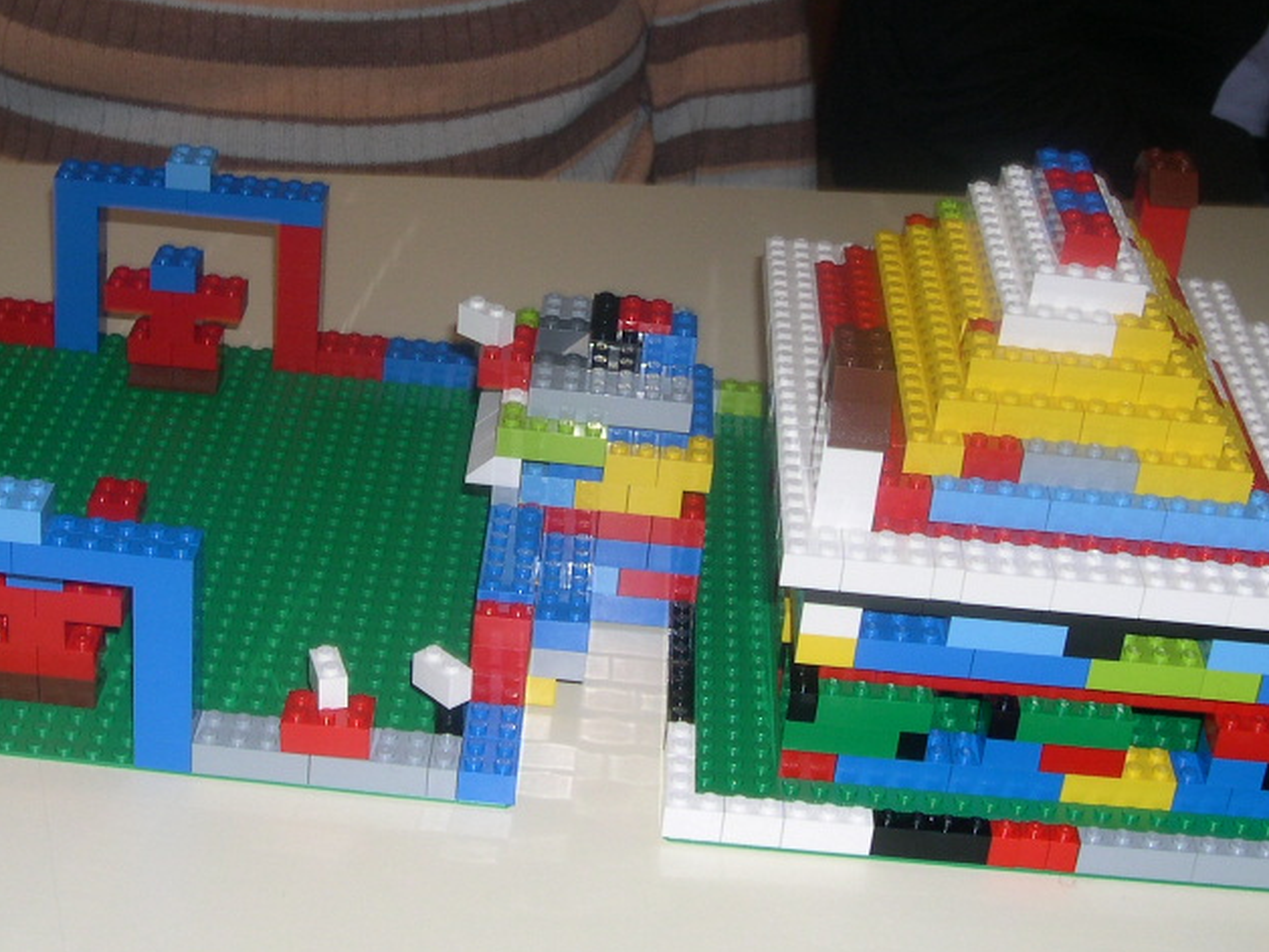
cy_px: 283
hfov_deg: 31.2
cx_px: 576
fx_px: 2273
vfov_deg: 23.5
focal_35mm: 62
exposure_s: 1/30
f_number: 7.6
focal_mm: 8
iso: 100
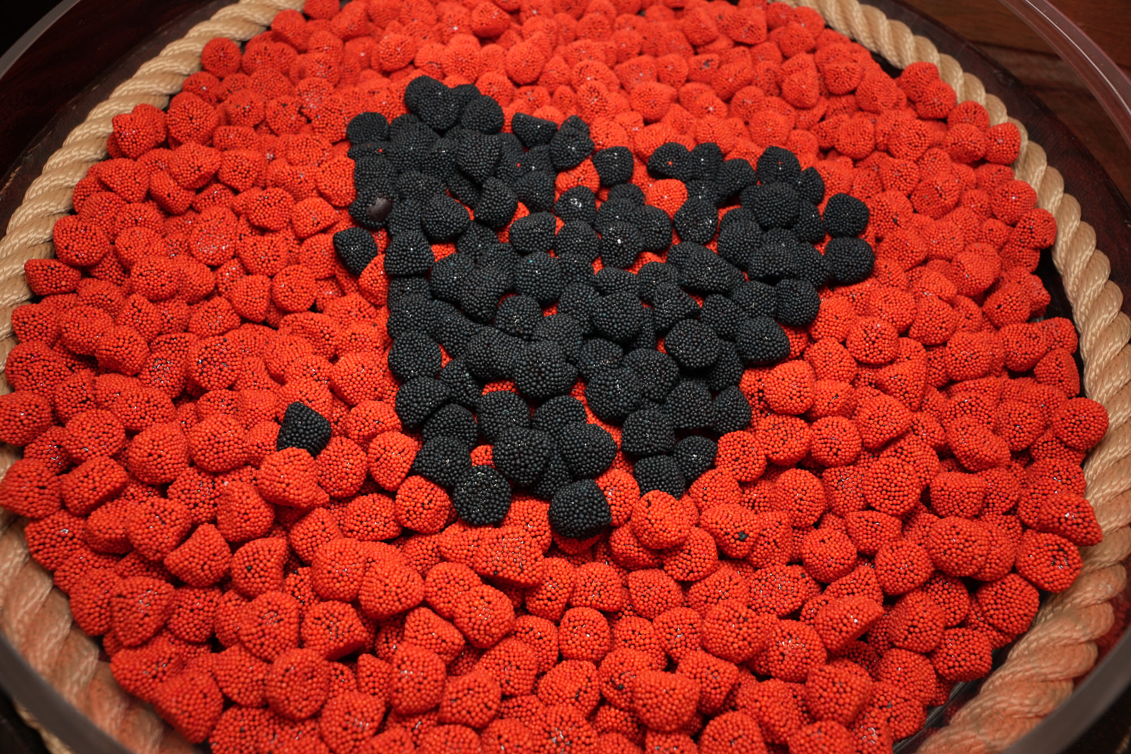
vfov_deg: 53.1
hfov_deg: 73.7
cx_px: 566
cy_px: 377
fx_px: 754
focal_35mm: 24
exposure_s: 1/160
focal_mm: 24
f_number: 7.1
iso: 250
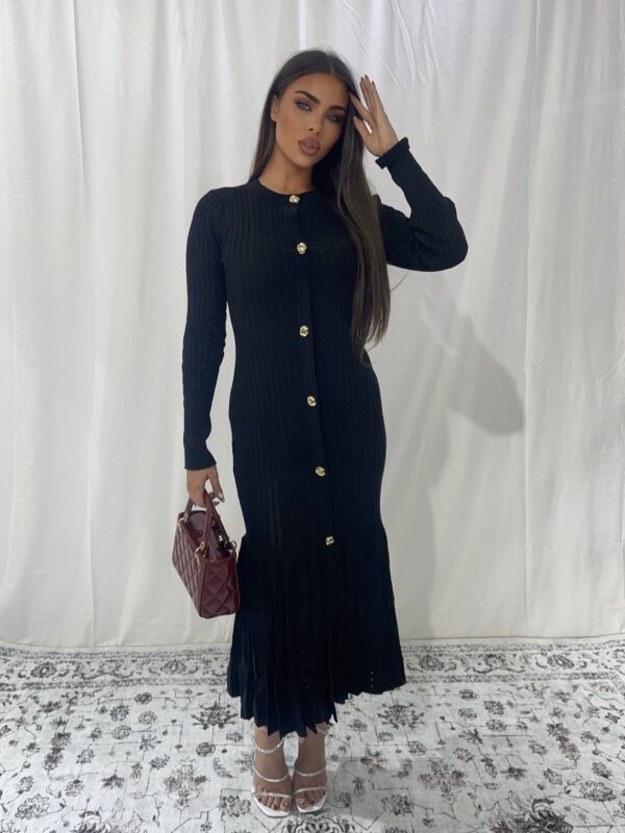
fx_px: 602
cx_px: 312
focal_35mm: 25
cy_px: 416
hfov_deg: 54.9
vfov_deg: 69.4
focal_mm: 5.1
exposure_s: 1/100
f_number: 1.6
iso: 50
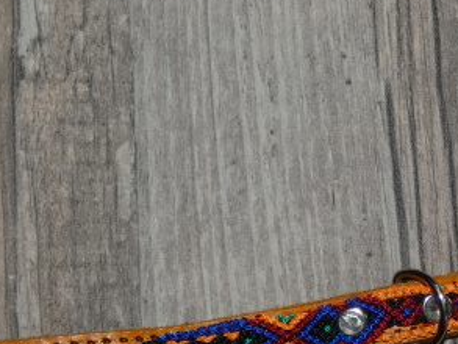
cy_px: 195
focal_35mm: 90
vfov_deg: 16.4
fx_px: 1191
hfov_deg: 21.4
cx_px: 380
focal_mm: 6
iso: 80
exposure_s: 1/60
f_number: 3.4
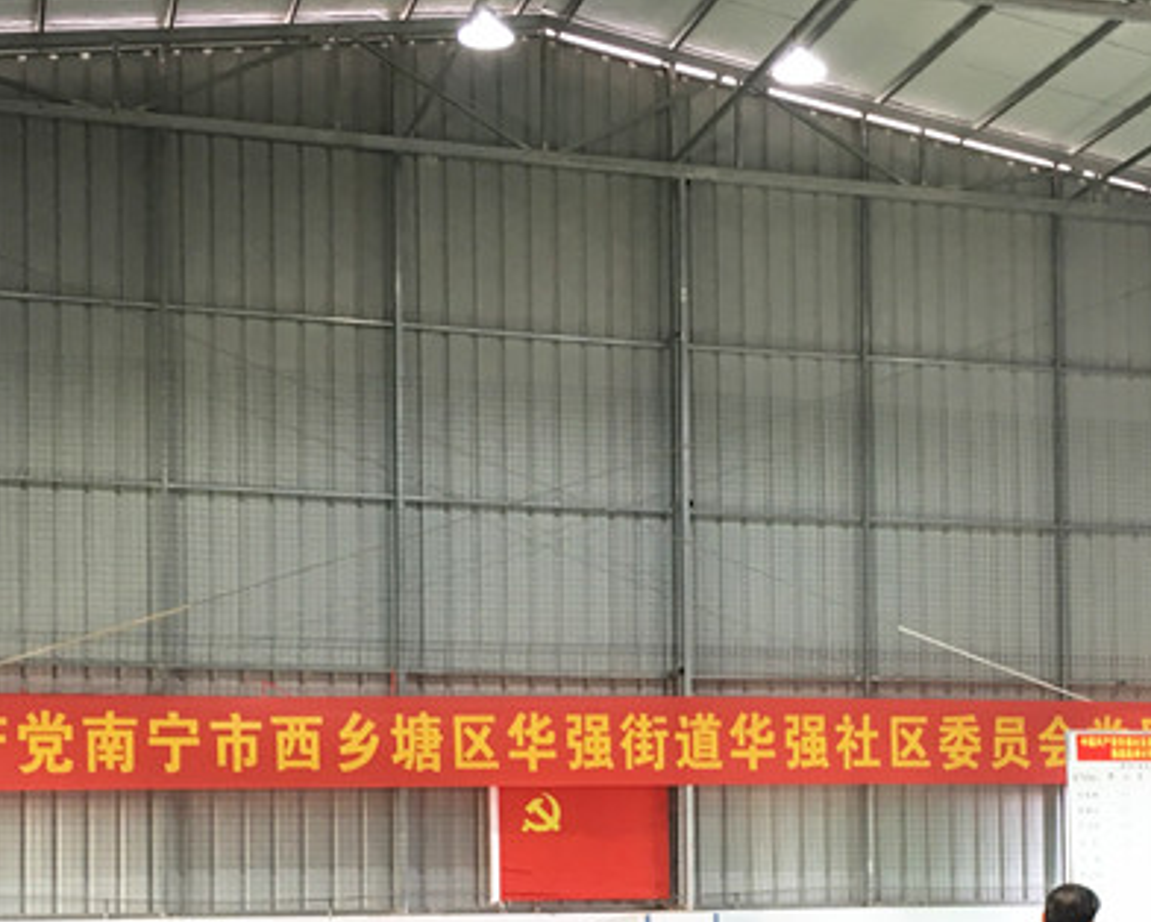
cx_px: 749
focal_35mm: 65
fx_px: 2215
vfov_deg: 23.0
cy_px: 800
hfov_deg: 29.0
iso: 80
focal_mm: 4.15
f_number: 2.2
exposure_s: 1/33
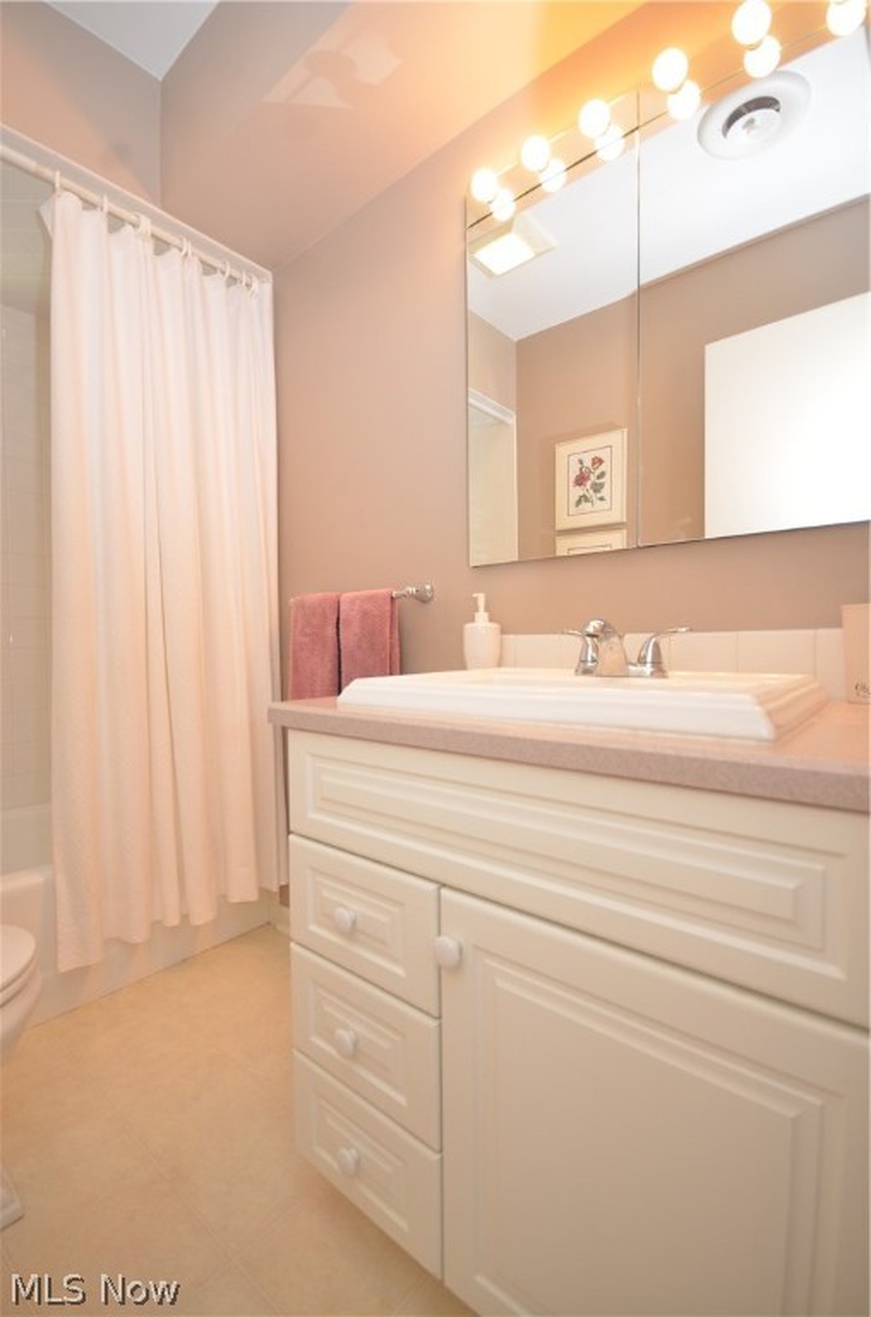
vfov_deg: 100.5
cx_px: 436
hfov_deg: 77.0
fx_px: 547
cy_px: 658
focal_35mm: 15
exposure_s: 1/60
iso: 560
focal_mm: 10
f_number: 4
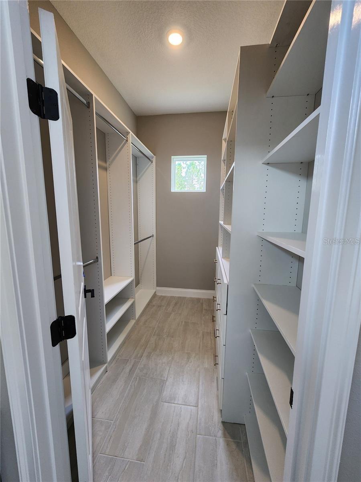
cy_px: 241
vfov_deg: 106.2
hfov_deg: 89.9
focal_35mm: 13
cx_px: 180
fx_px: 181
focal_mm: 2.2
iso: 125
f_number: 2.2
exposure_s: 1/60
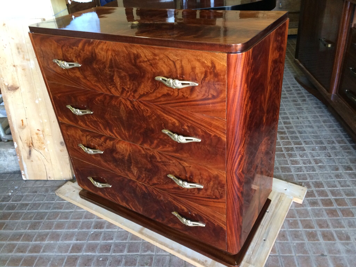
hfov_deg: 61.7
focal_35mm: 29
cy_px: 134
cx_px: 178
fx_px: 298
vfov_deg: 48.2
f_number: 2.2
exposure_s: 1/33
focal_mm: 4.15
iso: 200
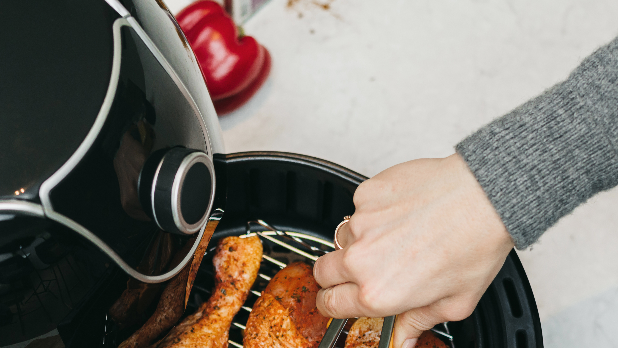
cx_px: 231
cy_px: 381
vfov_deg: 12.2
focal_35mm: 98
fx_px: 1606
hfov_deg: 21.7
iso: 400
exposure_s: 1/160
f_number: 2.8
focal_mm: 50
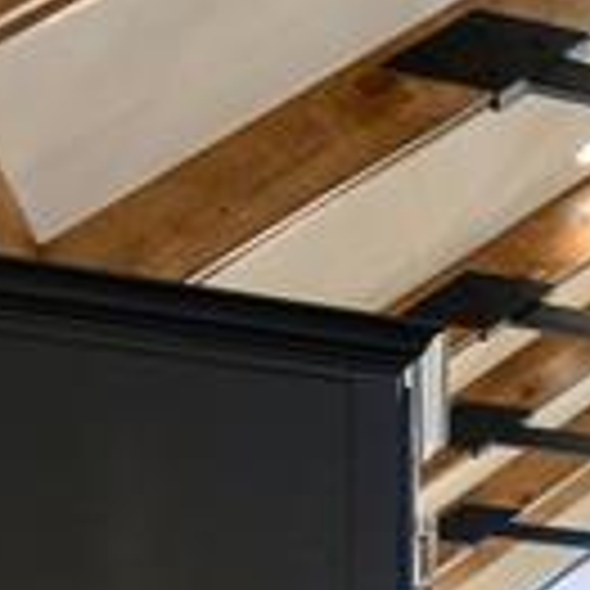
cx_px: 1979
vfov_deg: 14.6
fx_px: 2044
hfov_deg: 9.9
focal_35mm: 106
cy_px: 1018
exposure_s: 1/13
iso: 400
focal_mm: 16
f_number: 7.1
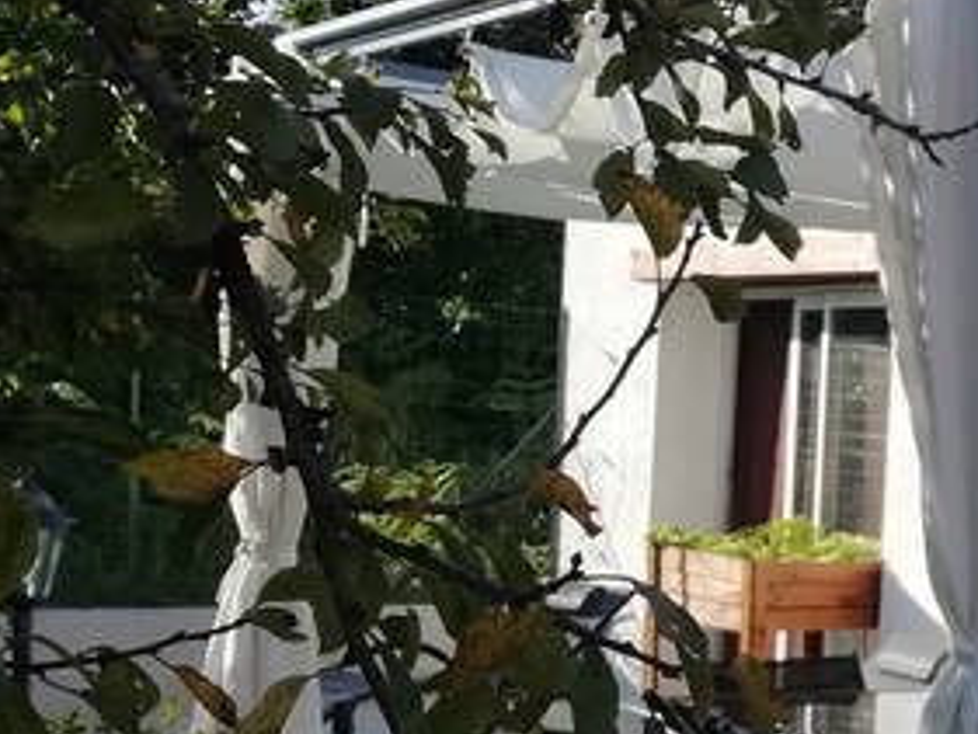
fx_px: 2063
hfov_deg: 23.7
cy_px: 657
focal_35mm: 73
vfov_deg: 19.8
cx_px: 1253
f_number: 2.2
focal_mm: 3.46
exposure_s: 1/916
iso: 50
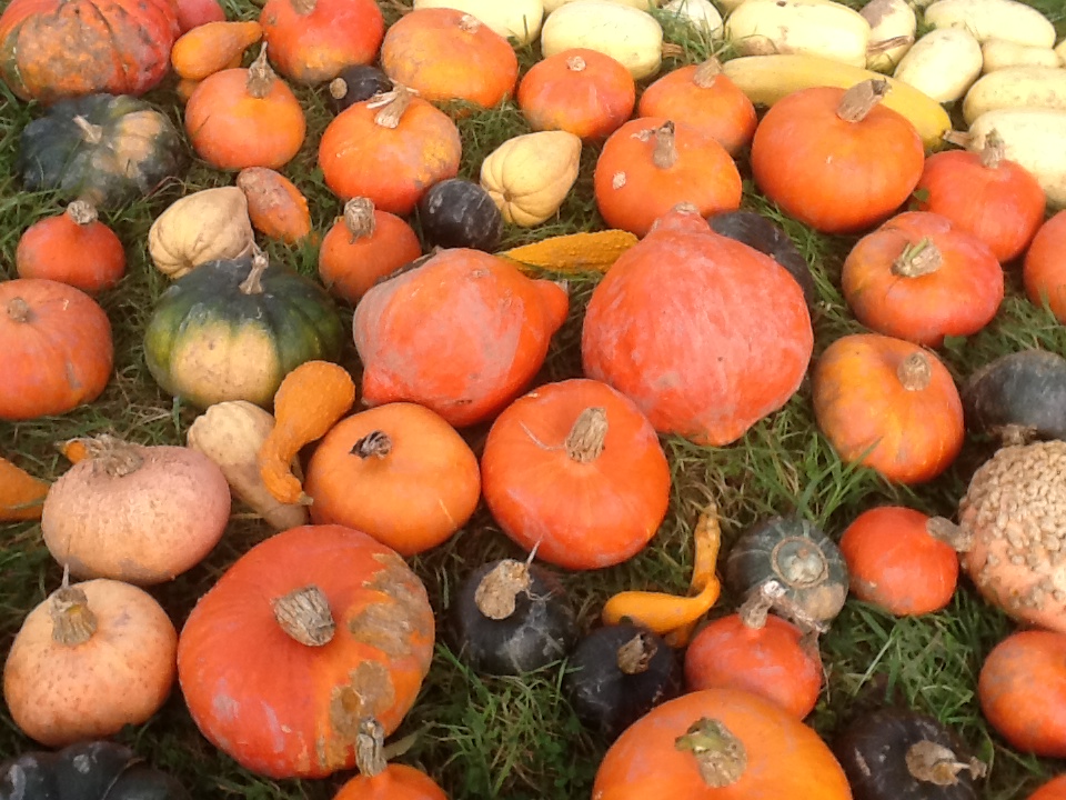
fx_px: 1355
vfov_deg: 32.9
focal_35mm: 44
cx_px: 533
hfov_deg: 42.9
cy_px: 400
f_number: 2.4
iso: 40
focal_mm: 2.03
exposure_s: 1/486
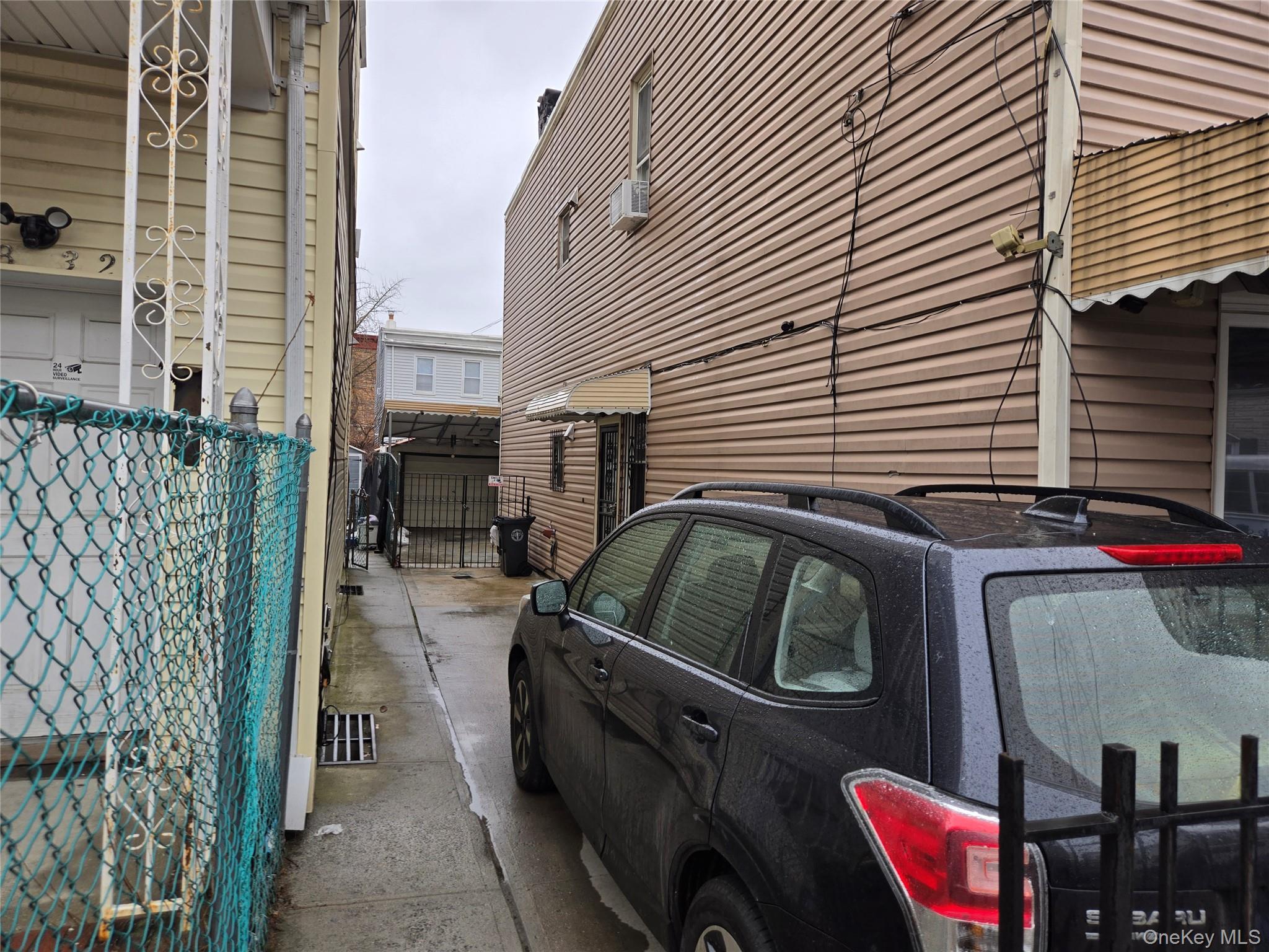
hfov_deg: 73.9
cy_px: 476
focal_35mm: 23
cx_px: 634
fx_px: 843
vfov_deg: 58.9
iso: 25
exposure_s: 1/180
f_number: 1.8
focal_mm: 5.4
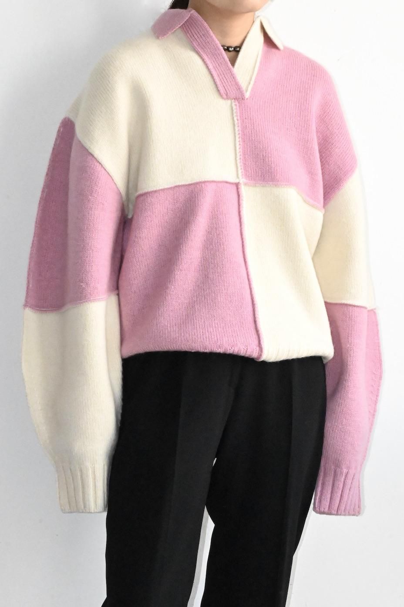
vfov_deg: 26.5
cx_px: 202
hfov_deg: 17.8
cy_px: 304
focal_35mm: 76
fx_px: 1288
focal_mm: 51
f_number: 22
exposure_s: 1/200
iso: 12800
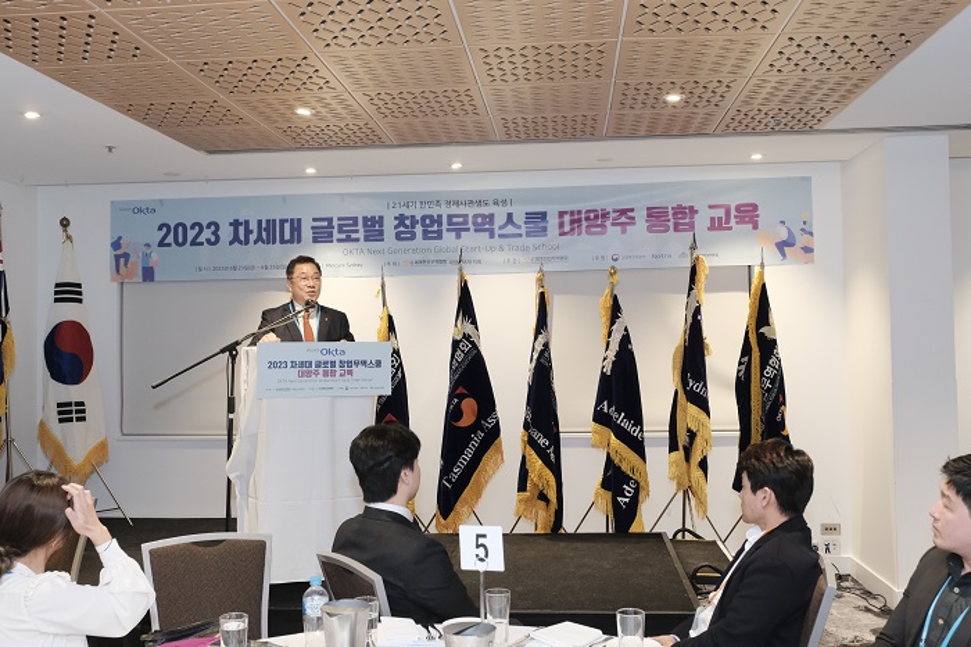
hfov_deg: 55.8
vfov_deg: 38.8
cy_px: 324
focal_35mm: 34
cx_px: 486
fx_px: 917
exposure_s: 1/60
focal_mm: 22.7
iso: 3200
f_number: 5
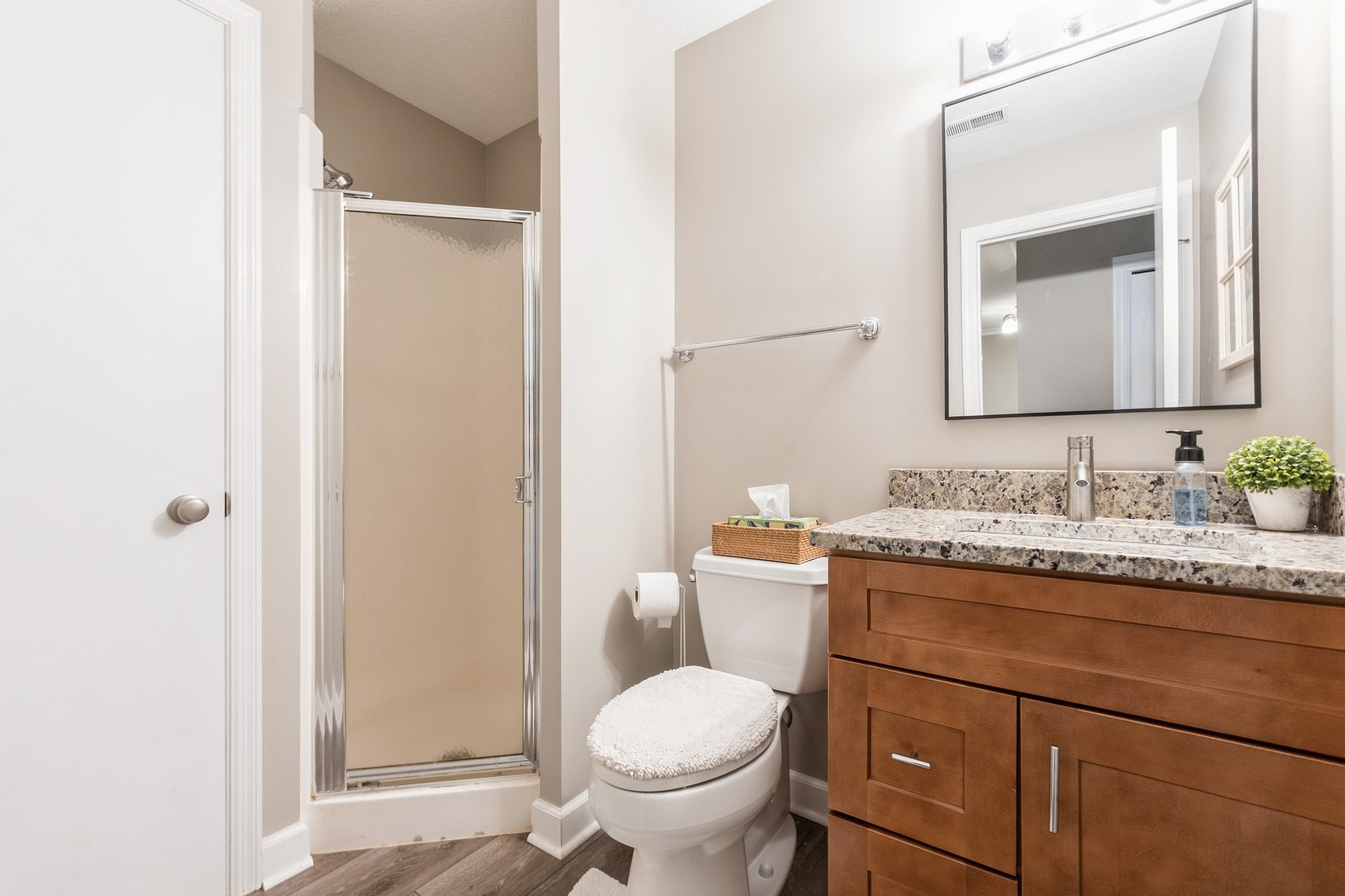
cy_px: 448
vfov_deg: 77.3
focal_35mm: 15
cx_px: 672
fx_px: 560
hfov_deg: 100.4
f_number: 8
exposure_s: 1/1.67
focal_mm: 10
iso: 200
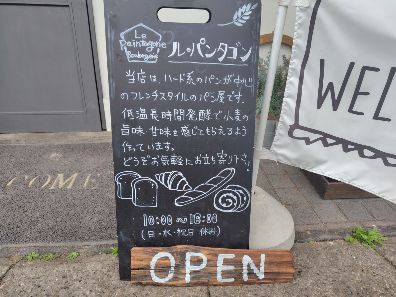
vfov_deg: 58.9
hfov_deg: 73.9
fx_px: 263
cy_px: 148
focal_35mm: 23
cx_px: 198
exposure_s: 1/303
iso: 50
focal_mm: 5.6
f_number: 1.9
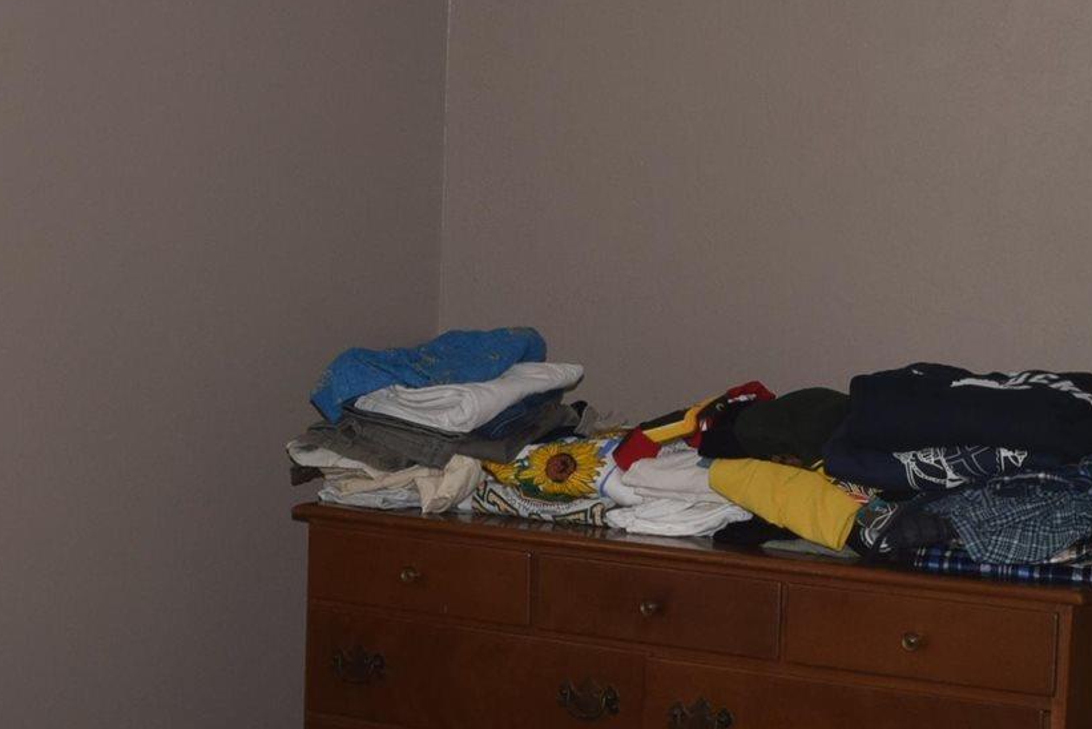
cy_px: 561
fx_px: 3065
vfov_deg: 13.5
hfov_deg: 20.2
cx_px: 641
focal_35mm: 101
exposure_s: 1/60
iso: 180
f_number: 8
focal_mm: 18
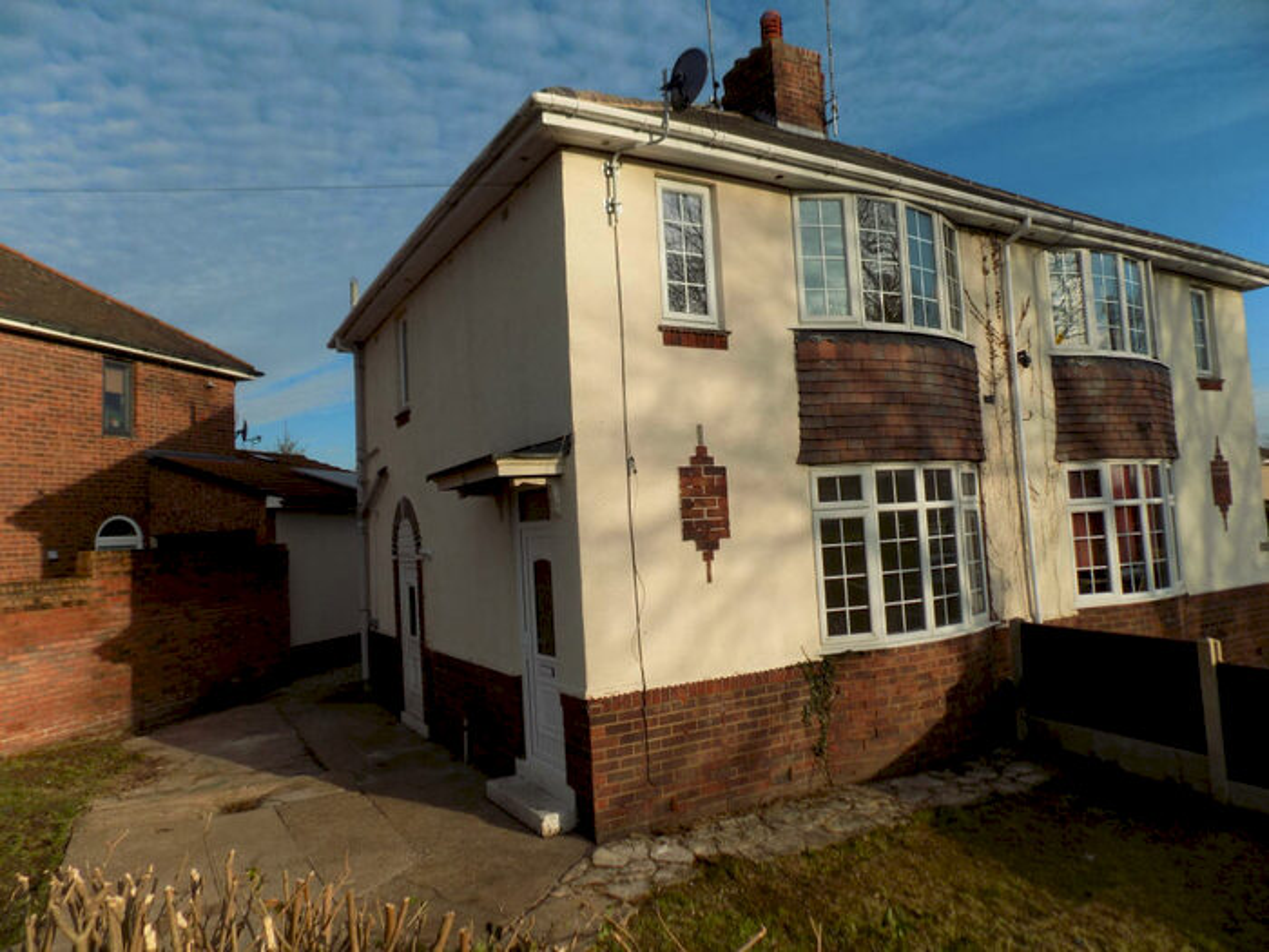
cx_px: 634
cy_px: 476
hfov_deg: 73.9
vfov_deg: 58.9
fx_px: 843
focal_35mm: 23
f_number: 3.1
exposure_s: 1/1250
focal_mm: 4
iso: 80
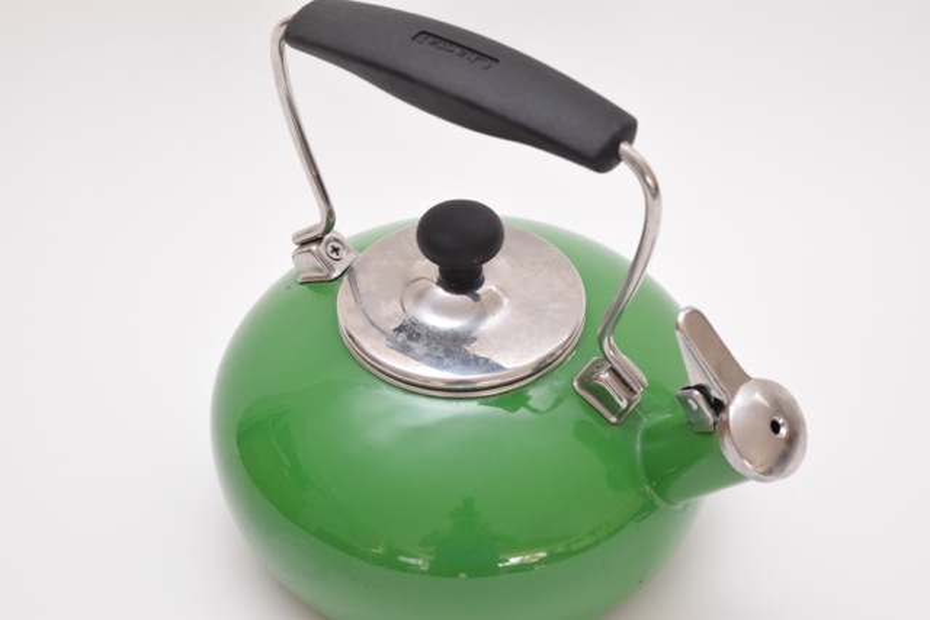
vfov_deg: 16.6
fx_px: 2132
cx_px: 465
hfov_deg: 24.6
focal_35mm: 82
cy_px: 310
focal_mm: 55
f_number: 5.6
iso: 1600
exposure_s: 1/125
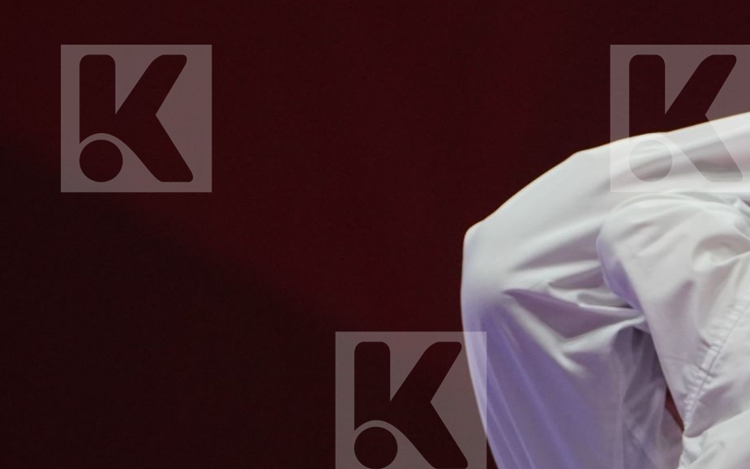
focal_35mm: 758
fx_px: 15493
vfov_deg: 1.7
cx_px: 686
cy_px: 406
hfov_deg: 2.8
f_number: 4
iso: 2000
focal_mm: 255
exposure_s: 1/1000
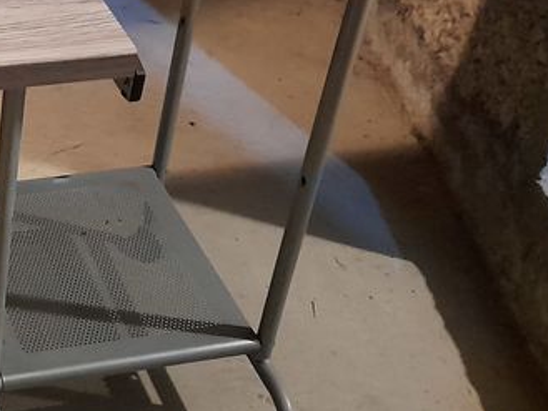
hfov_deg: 23.6
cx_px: -93
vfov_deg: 19.4
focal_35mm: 76
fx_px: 1204
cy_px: 151
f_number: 2
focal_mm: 4.6
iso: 800
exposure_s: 1/20
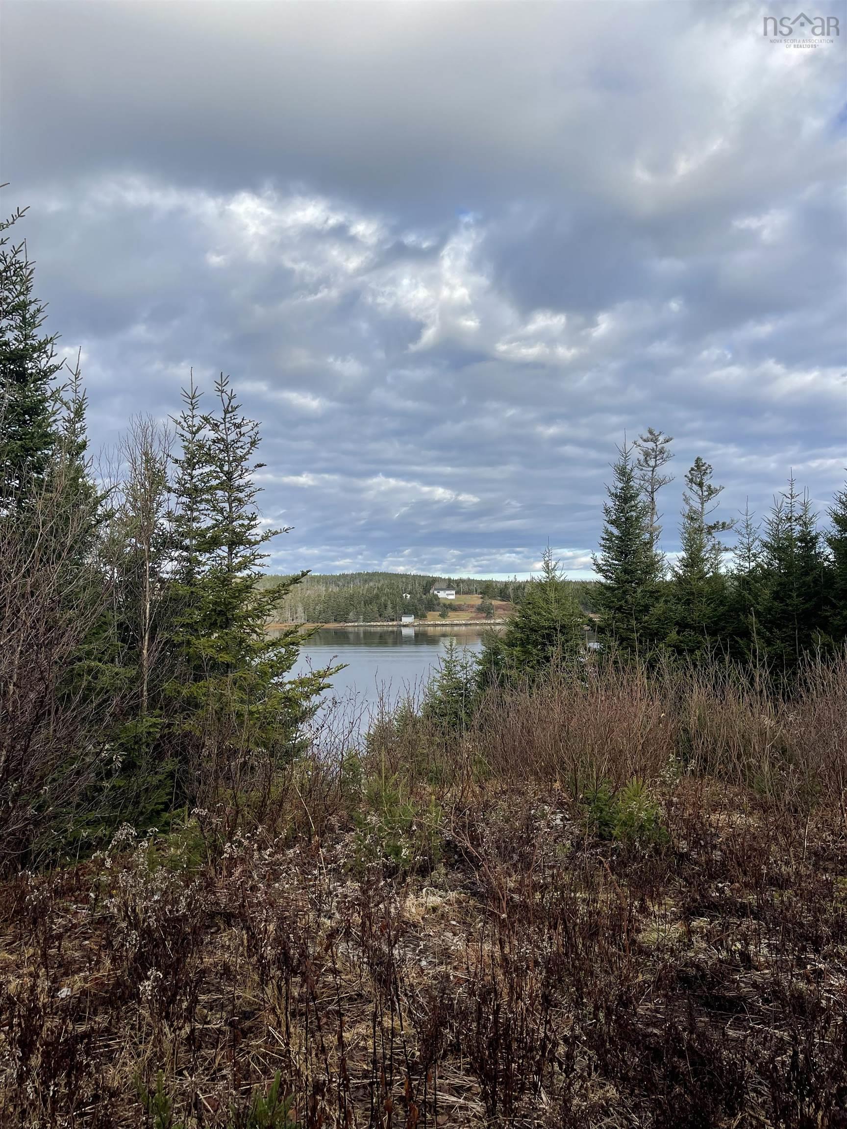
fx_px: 816
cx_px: 424
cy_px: 564
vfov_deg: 69.4
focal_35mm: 25
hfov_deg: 54.9
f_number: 1.6
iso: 32
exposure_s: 1/2288
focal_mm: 5.1
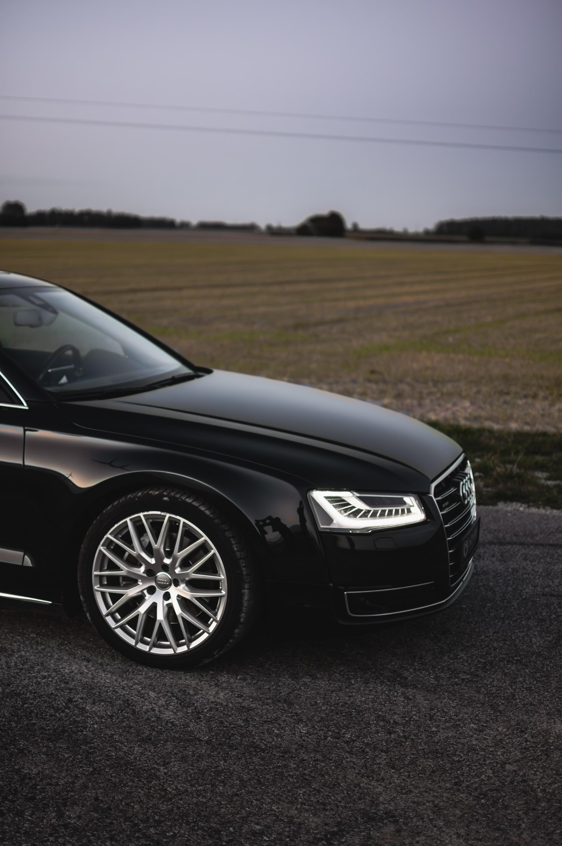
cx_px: 281
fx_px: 1232
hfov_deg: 25.7
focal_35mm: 52
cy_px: 423
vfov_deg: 37.9
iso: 200
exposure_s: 1/125
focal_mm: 35
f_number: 1.8
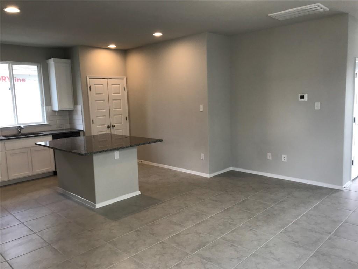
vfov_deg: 49.7
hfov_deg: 63.4
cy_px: 134
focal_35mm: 28
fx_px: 290
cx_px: 179
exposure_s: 1/60
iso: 25
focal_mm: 3.99
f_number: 1.8
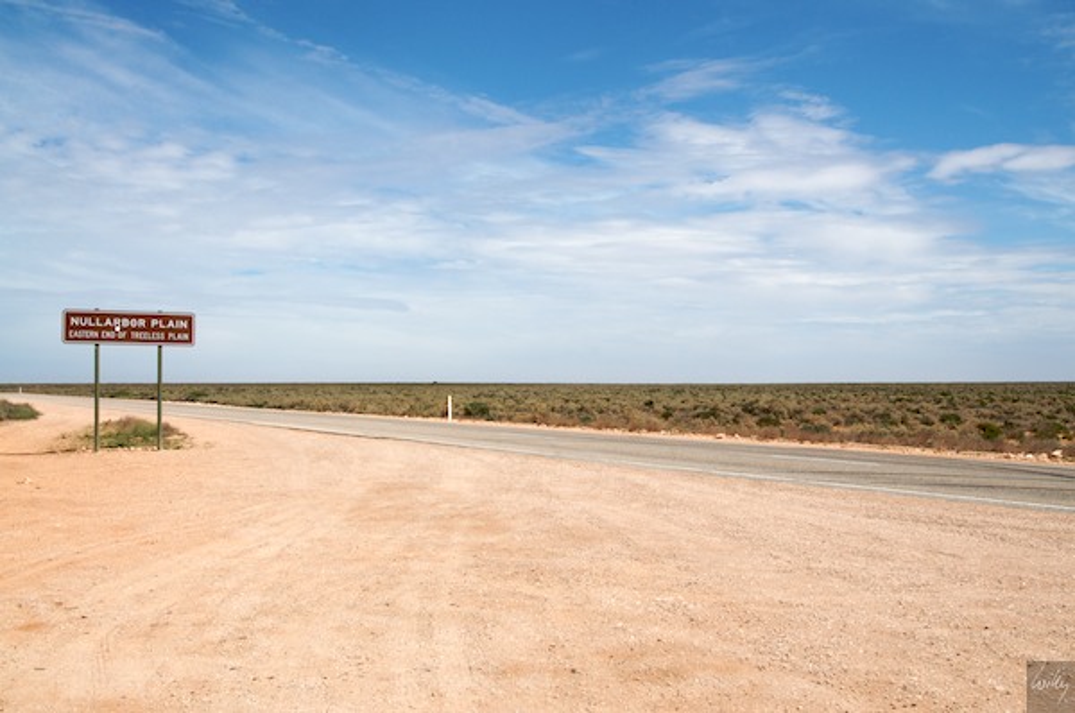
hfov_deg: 43.7
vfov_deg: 29.8
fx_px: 1342
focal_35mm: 45
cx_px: 538
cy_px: 356
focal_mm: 30
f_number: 13
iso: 320
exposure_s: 1/640
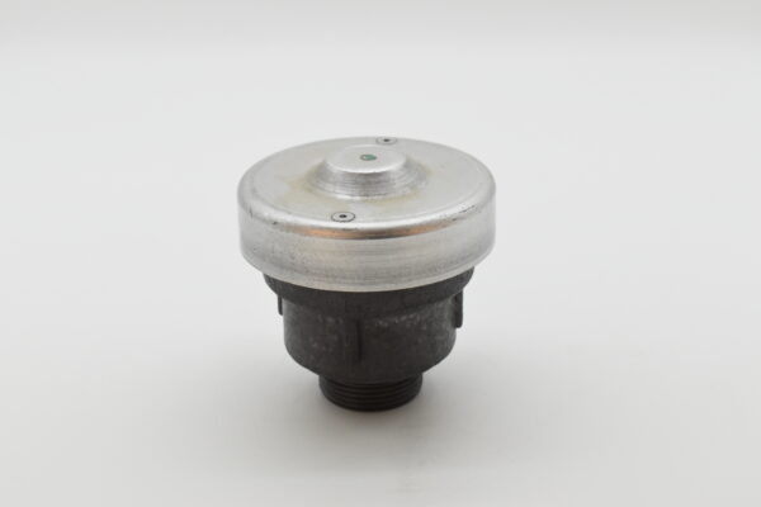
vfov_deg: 18.9
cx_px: 380
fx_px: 1522
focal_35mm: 72
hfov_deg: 28.1
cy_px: 254
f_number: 8
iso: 1600
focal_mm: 48
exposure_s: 1/1600
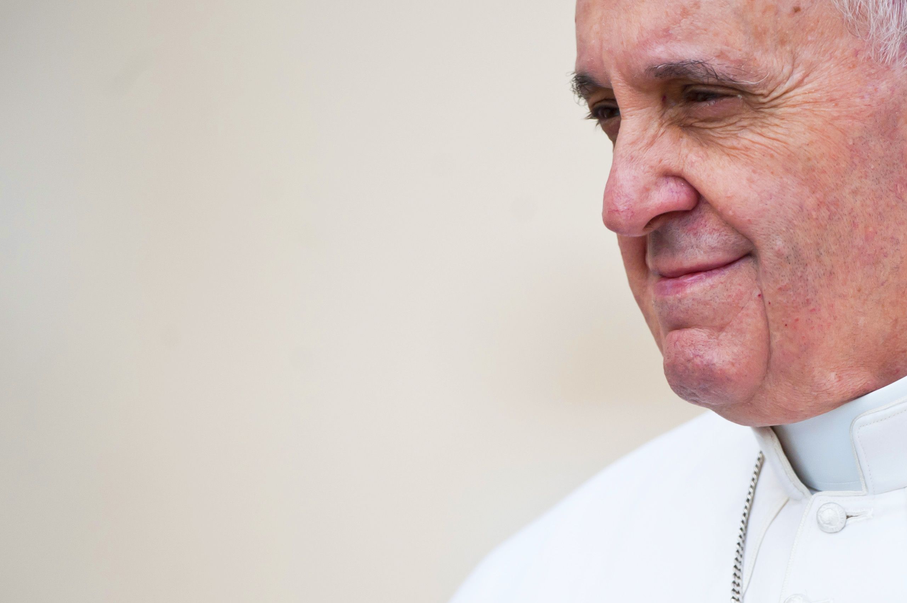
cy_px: 286
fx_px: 20922
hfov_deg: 2.5
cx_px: 606
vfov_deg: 1.7
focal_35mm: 831
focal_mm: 500
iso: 1000
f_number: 4
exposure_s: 1/8000
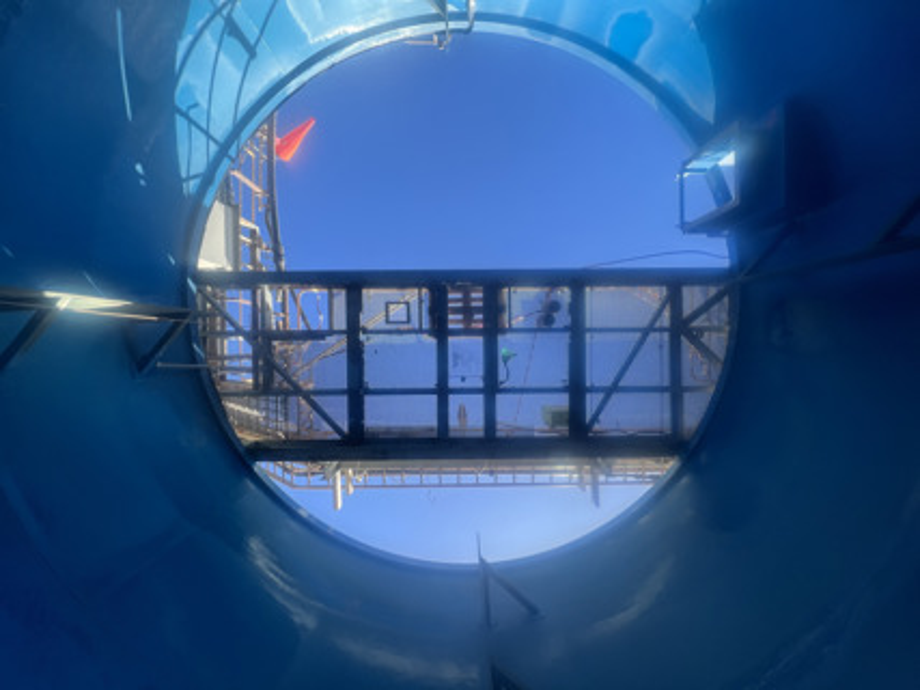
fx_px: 345
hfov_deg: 106.2
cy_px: 345
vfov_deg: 89.9
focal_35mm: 13
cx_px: 460
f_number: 1.8
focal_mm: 1.57
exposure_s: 1/401
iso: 32
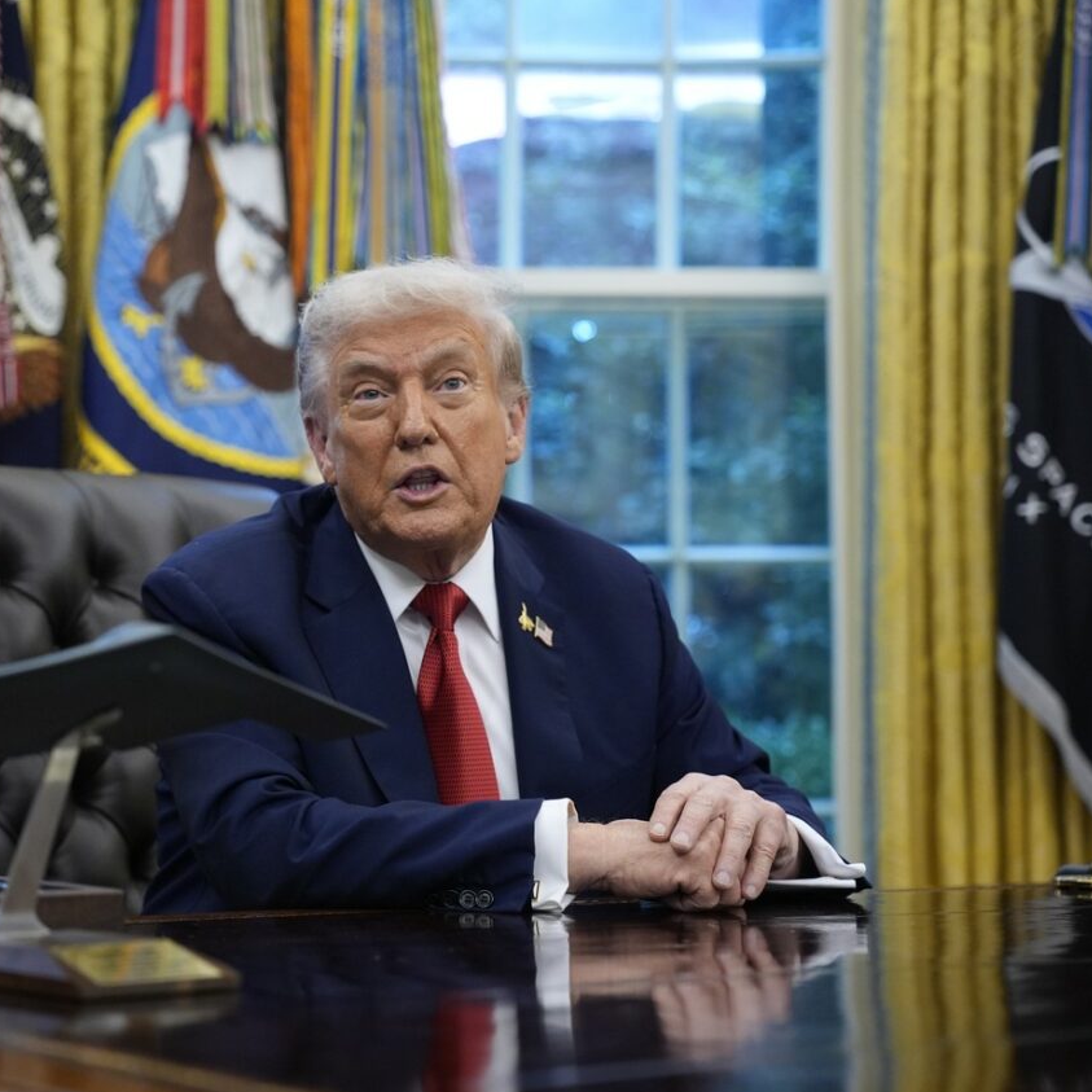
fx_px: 2534
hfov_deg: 24.1
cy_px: 545
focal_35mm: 71
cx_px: 298
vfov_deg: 24.3
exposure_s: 1/250
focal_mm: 55
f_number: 2.8
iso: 2500
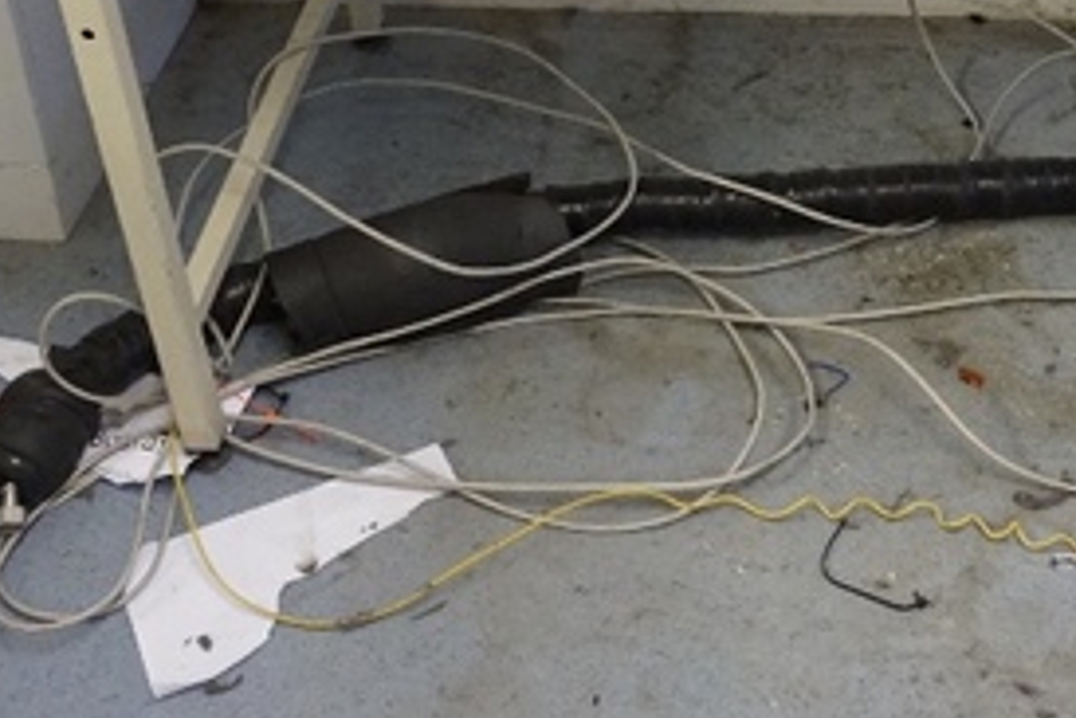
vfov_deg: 20.6
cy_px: -59
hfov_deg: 31.4
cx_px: 774
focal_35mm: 63
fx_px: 1884
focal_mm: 16
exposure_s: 1/160
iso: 3200
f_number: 3.5
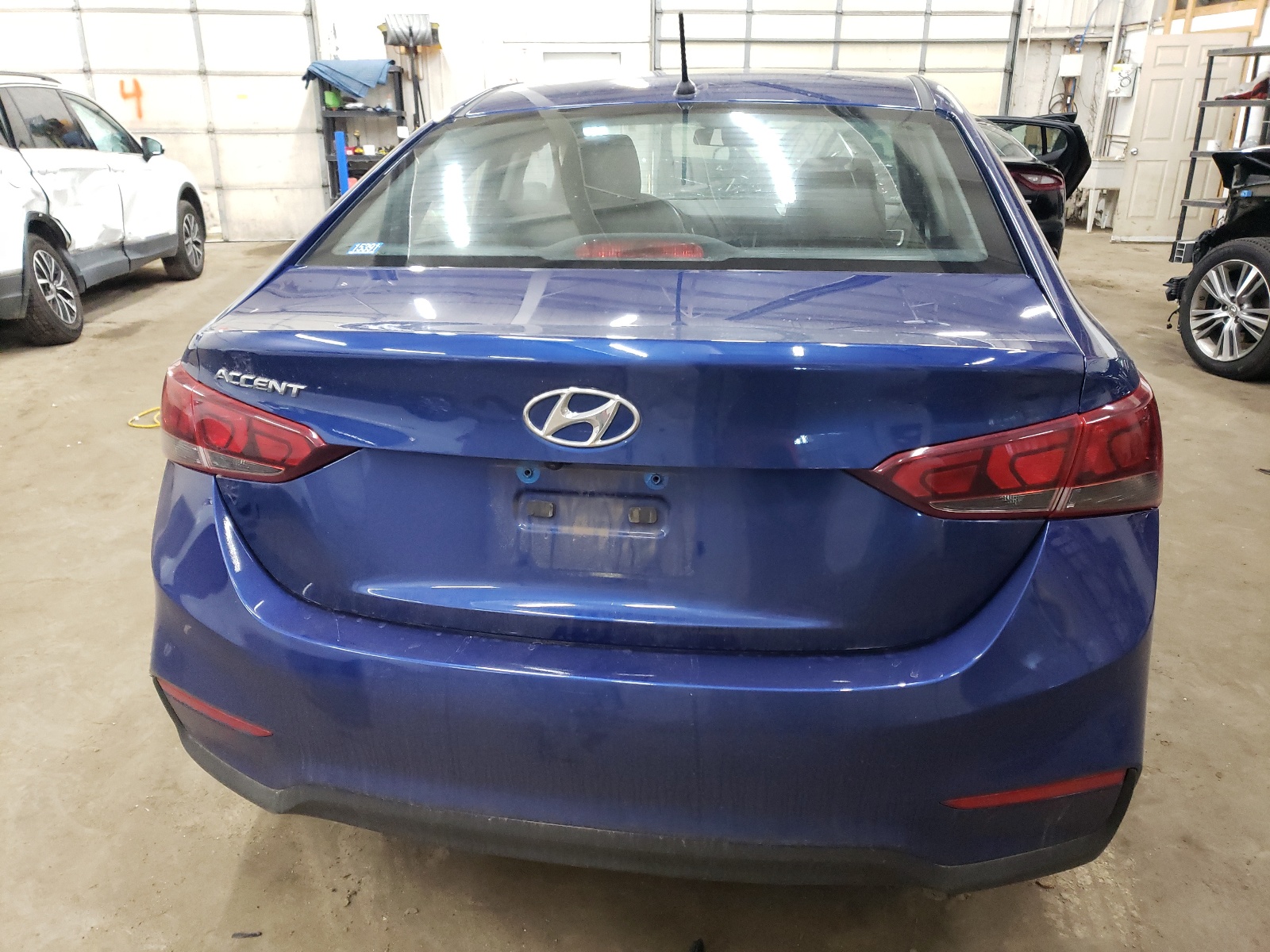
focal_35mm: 26
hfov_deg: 67.3
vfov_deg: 53.1
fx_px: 954
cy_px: 476
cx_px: 635
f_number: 1.5
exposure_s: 1/40
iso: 315
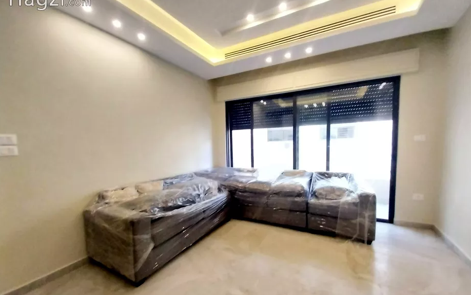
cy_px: 159
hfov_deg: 105.3
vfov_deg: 78.5
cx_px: 238
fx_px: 180
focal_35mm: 14
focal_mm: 1.3
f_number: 2.2
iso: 320
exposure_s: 1/25
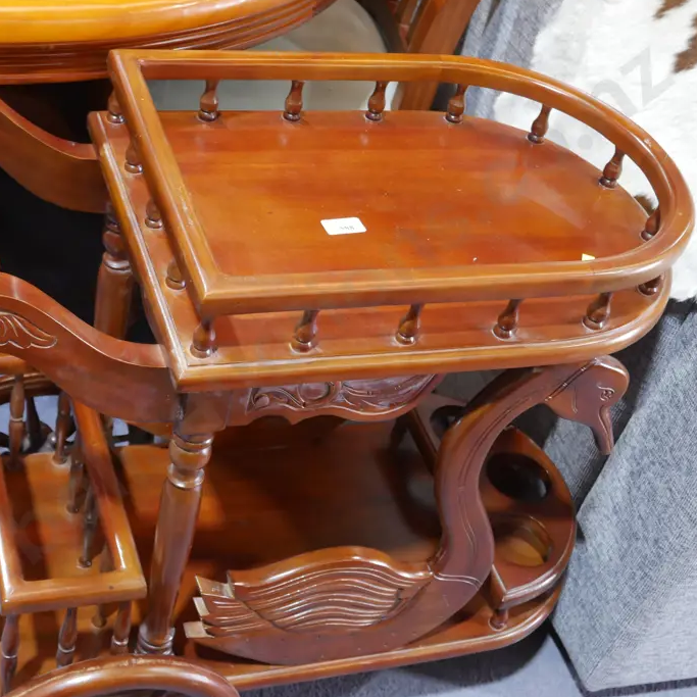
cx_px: 243
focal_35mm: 53
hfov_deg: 32.0
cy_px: 378
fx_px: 1207
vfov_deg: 32.2
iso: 1250
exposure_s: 1/60
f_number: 4.5
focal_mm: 20
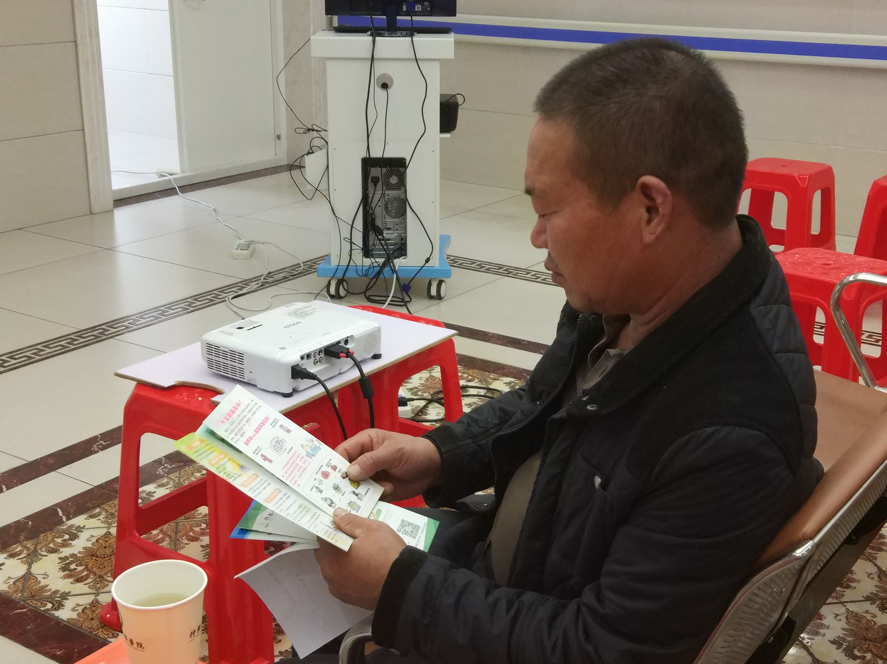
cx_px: 444
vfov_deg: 58.8
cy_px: 332
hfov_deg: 73.9
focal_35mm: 23
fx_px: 589
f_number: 2
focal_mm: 4.06
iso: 500
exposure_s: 1/50
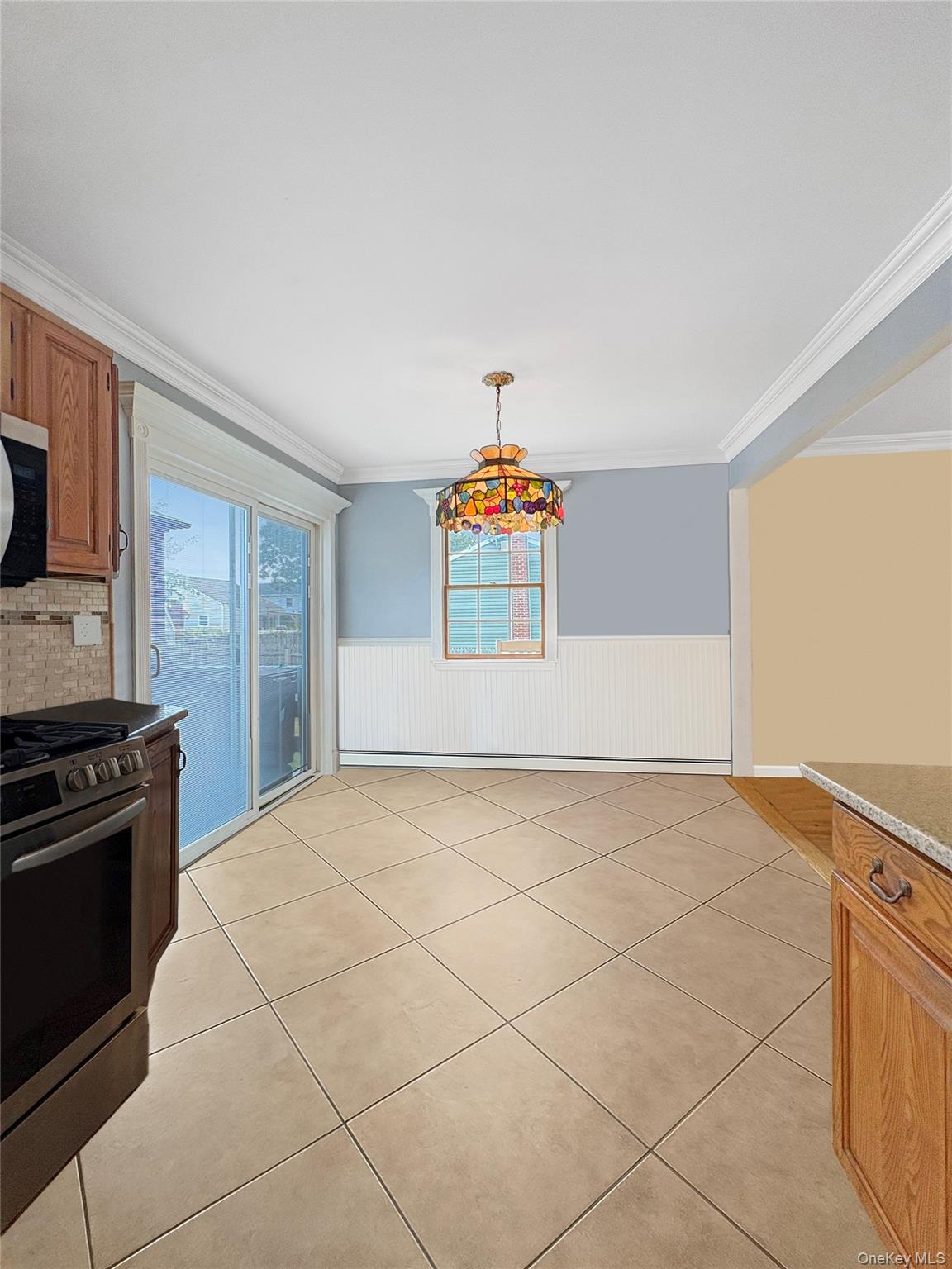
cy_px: 634
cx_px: 476
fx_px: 513
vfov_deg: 102.1
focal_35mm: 14
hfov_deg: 85.7
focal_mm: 2.22
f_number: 2.2
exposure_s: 1/120
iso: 125
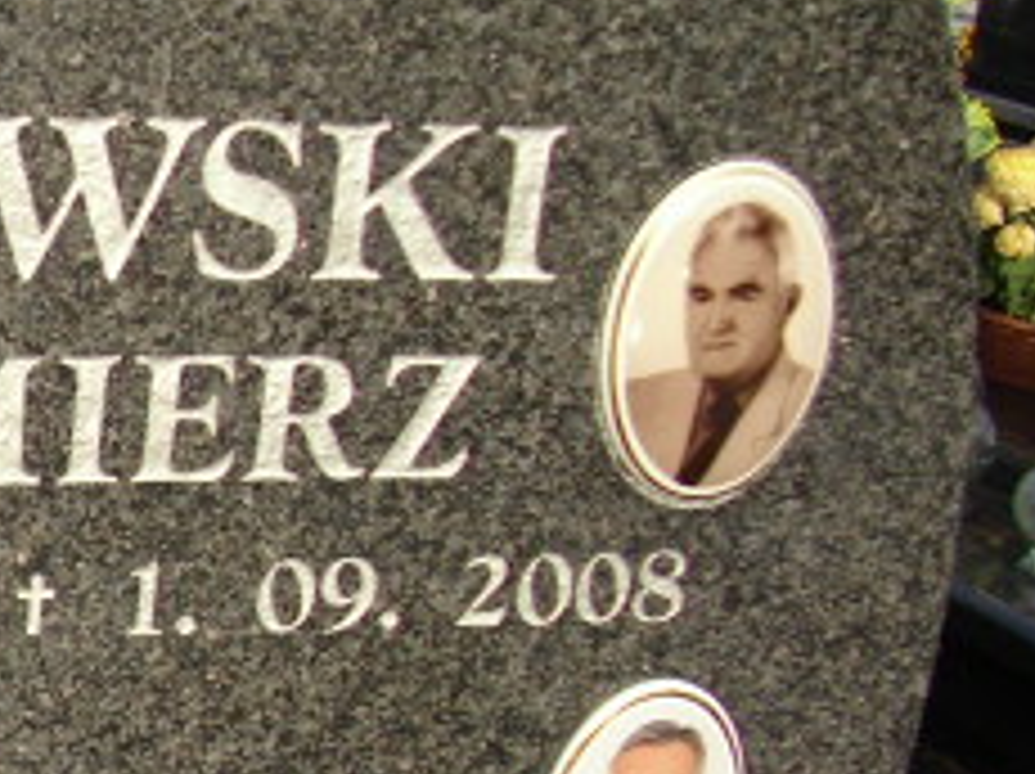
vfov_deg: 14.3
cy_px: 612
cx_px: -360
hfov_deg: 17.7
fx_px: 3076
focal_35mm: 103
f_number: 2.8
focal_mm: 6.2
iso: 50
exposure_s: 1/647
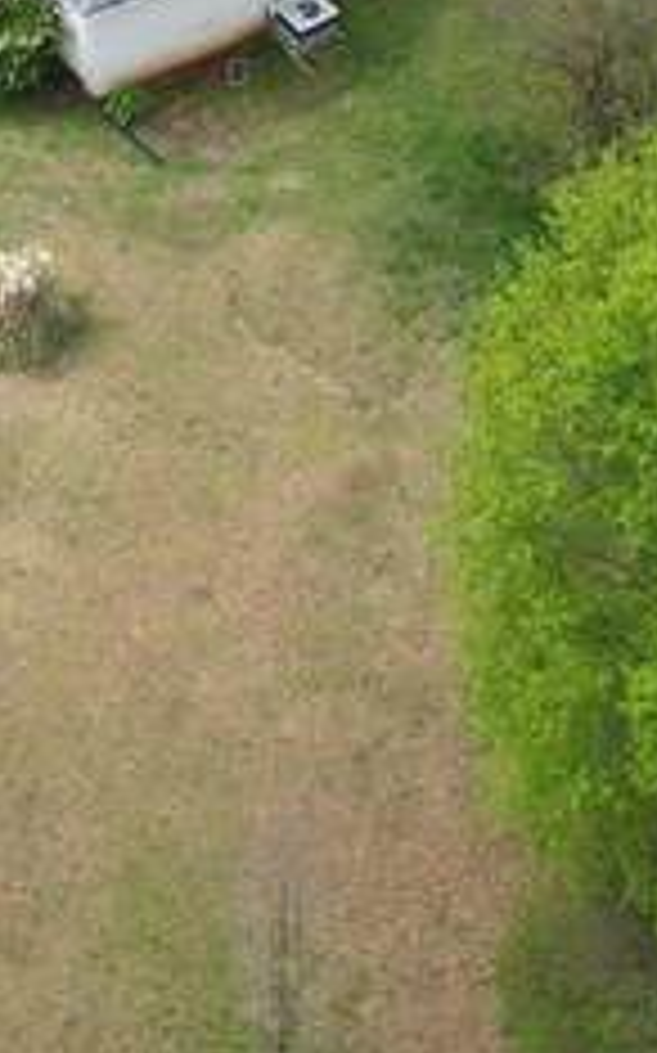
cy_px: -414
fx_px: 3987
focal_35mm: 139
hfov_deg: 9.4
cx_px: 351
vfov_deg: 14.3
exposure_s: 1/1000
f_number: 1.7
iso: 100
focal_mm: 6.72
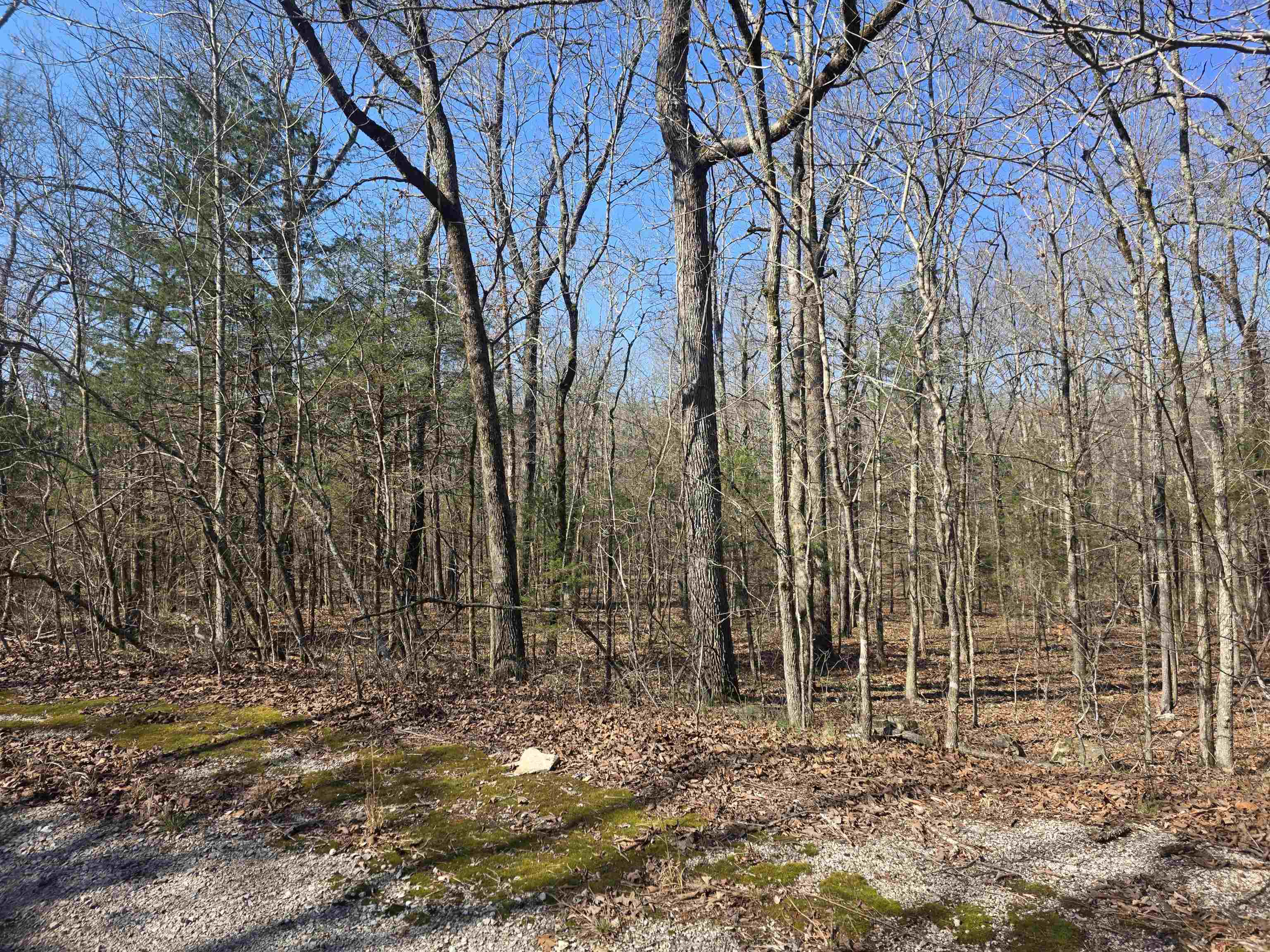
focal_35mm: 23
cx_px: 635
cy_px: 476
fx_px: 844
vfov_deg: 58.9
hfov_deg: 73.9
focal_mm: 6.3
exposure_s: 1/2302
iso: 80
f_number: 1.7
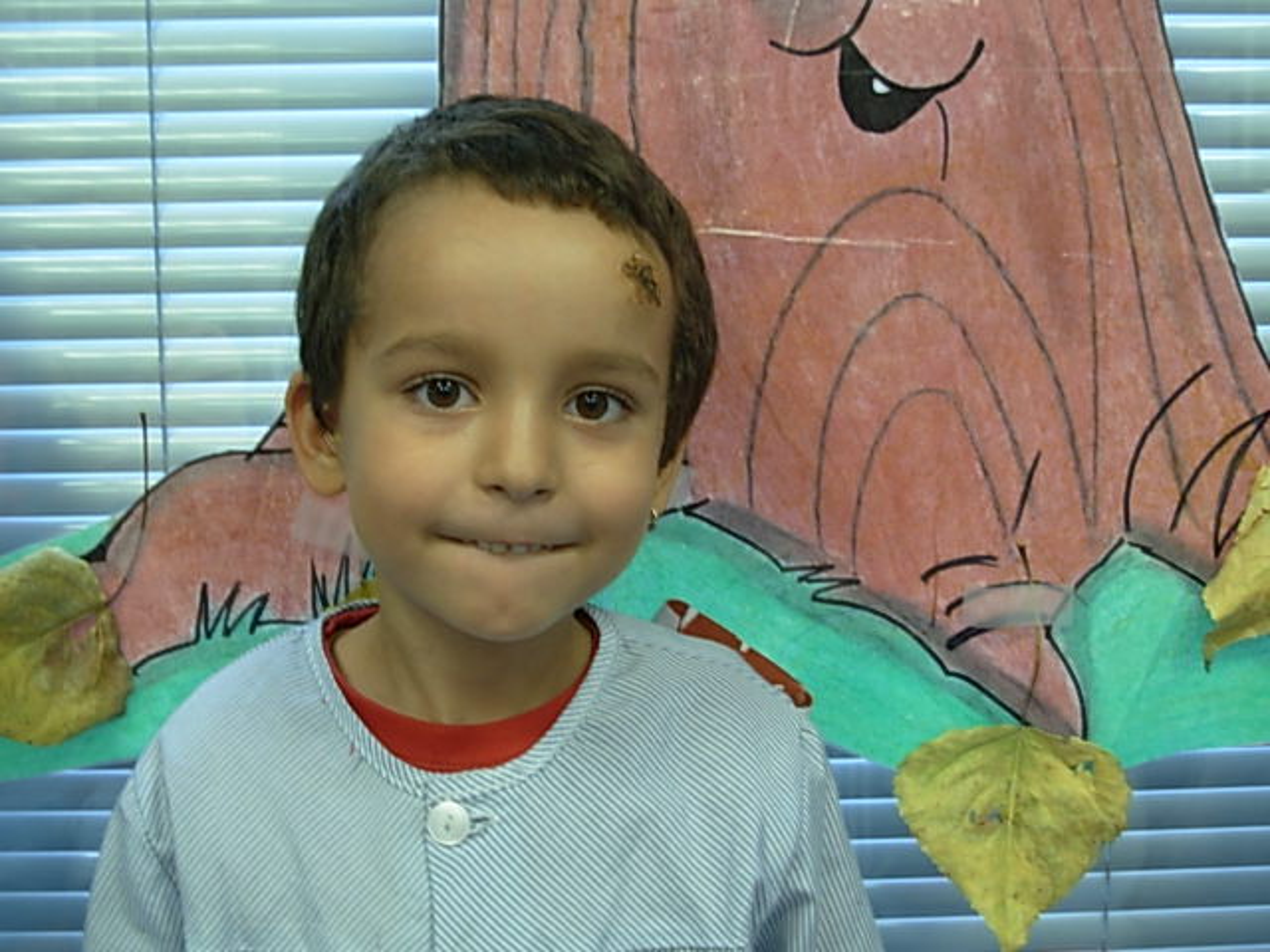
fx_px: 1908
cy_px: 476
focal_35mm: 52
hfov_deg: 36.8
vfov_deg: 28.0
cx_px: 635
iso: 50
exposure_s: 1/9
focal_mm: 8.5
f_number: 3.2
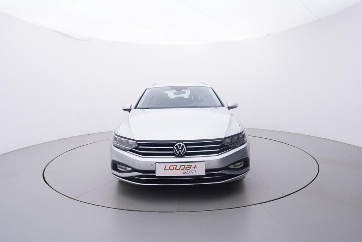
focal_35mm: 22
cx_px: 181
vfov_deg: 56.2
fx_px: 226
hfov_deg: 77.3
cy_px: 121
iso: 200
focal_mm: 15
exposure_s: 1/80
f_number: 5
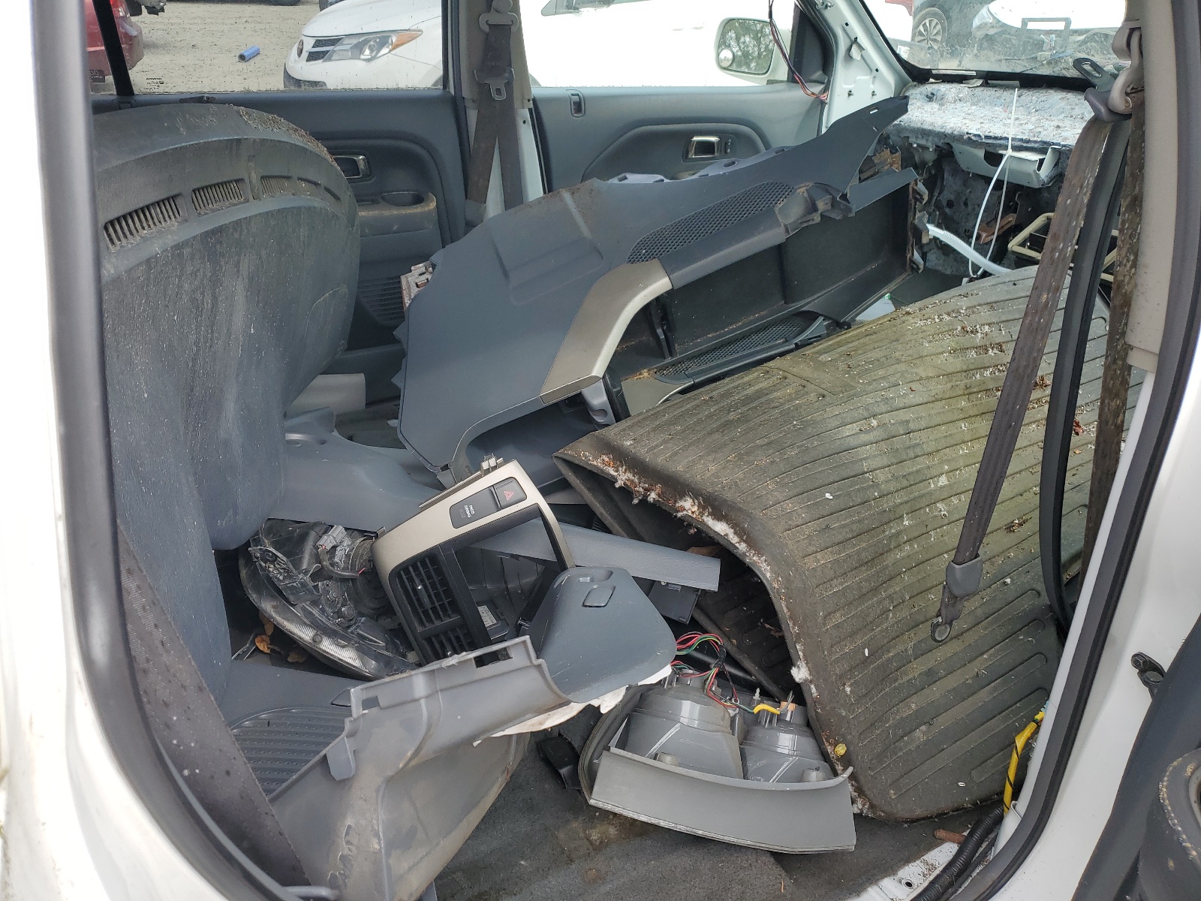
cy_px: 450
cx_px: 600
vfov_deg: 53.1
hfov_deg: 67.3
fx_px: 902
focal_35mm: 26
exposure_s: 1/625
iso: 50
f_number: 1.5
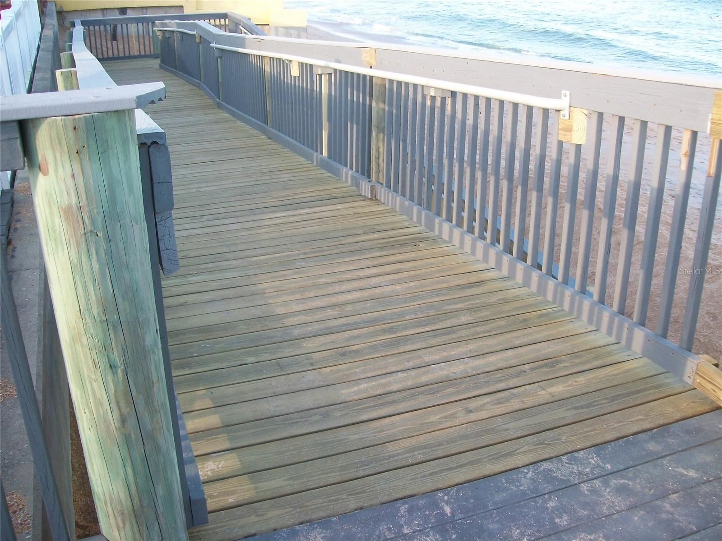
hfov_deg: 51.4
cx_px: 361
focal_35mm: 36
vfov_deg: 39.7
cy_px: 270
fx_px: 751
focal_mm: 6
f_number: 2.7
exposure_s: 1/160
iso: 80
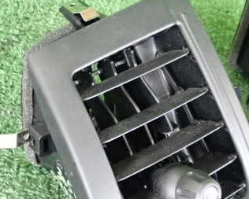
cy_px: 110
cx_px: 204
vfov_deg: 15.4
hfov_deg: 19.0
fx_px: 737
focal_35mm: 100
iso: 4000
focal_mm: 9.65
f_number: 3.3
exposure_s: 1/125
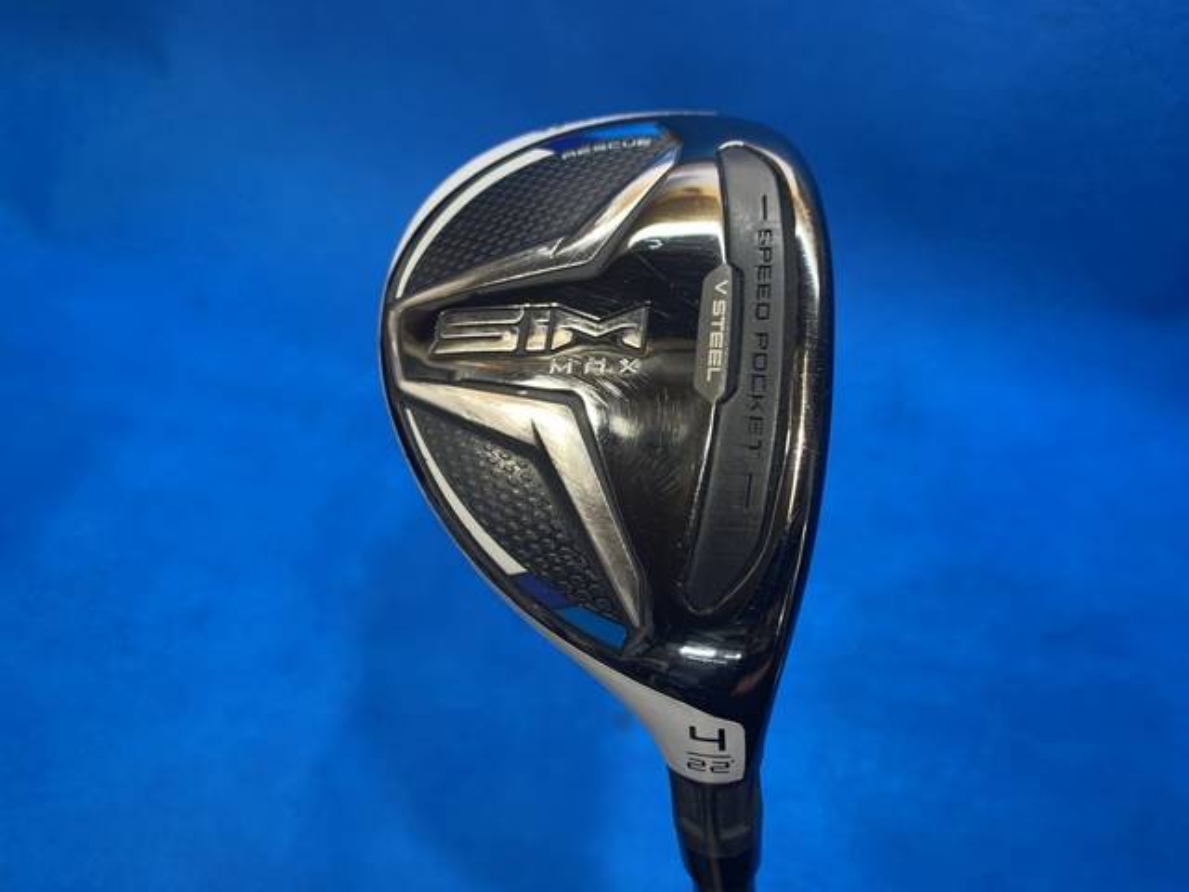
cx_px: 594
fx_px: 893
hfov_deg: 67.3
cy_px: 446
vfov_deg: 53.1
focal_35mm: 26
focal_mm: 4.25
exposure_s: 1/60
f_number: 1.8
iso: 100
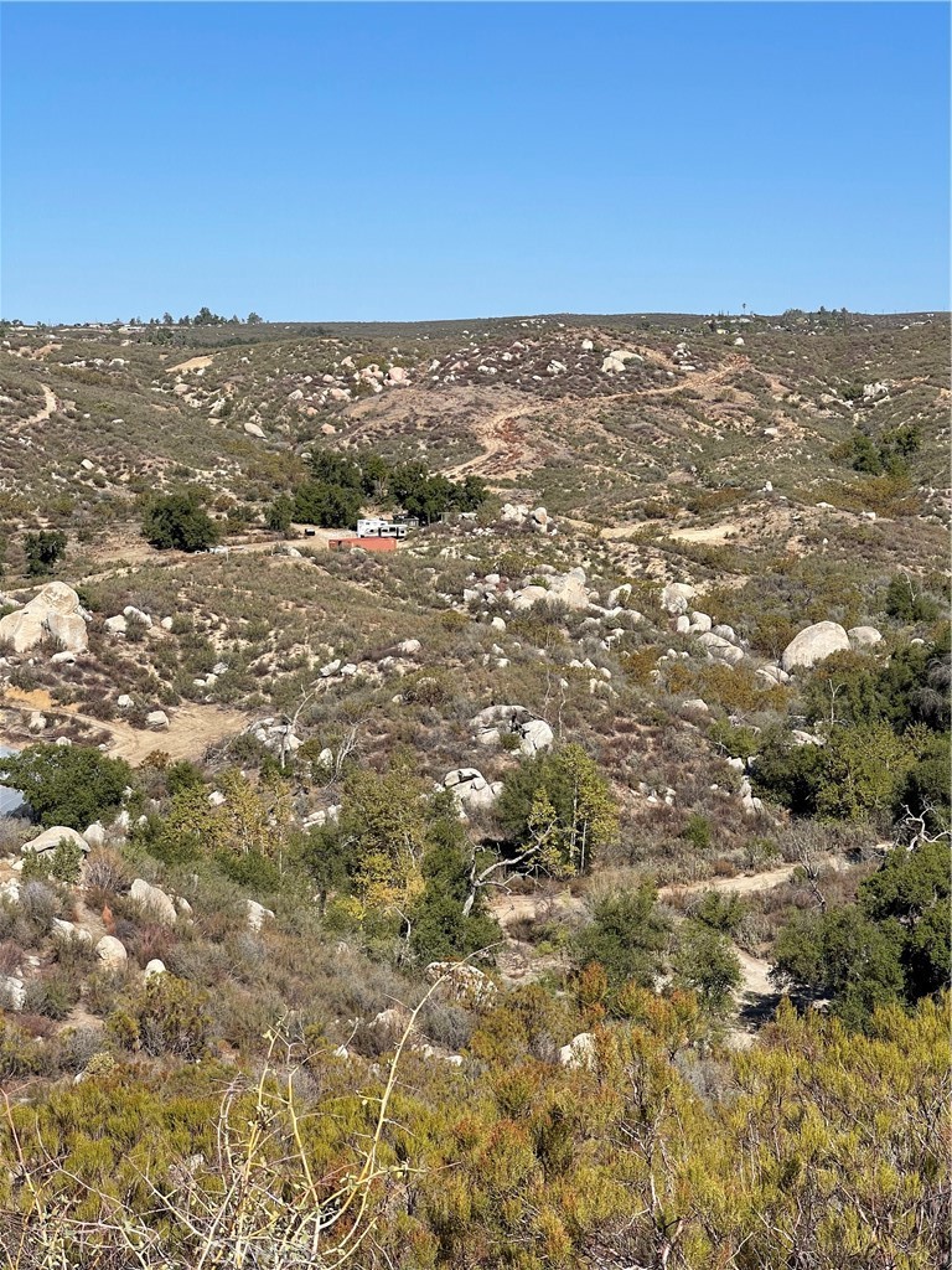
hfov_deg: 22.9
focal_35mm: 64
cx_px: 476
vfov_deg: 30.3
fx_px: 2347
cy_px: 635
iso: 20
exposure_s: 1/1357
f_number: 2.2
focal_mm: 7.5
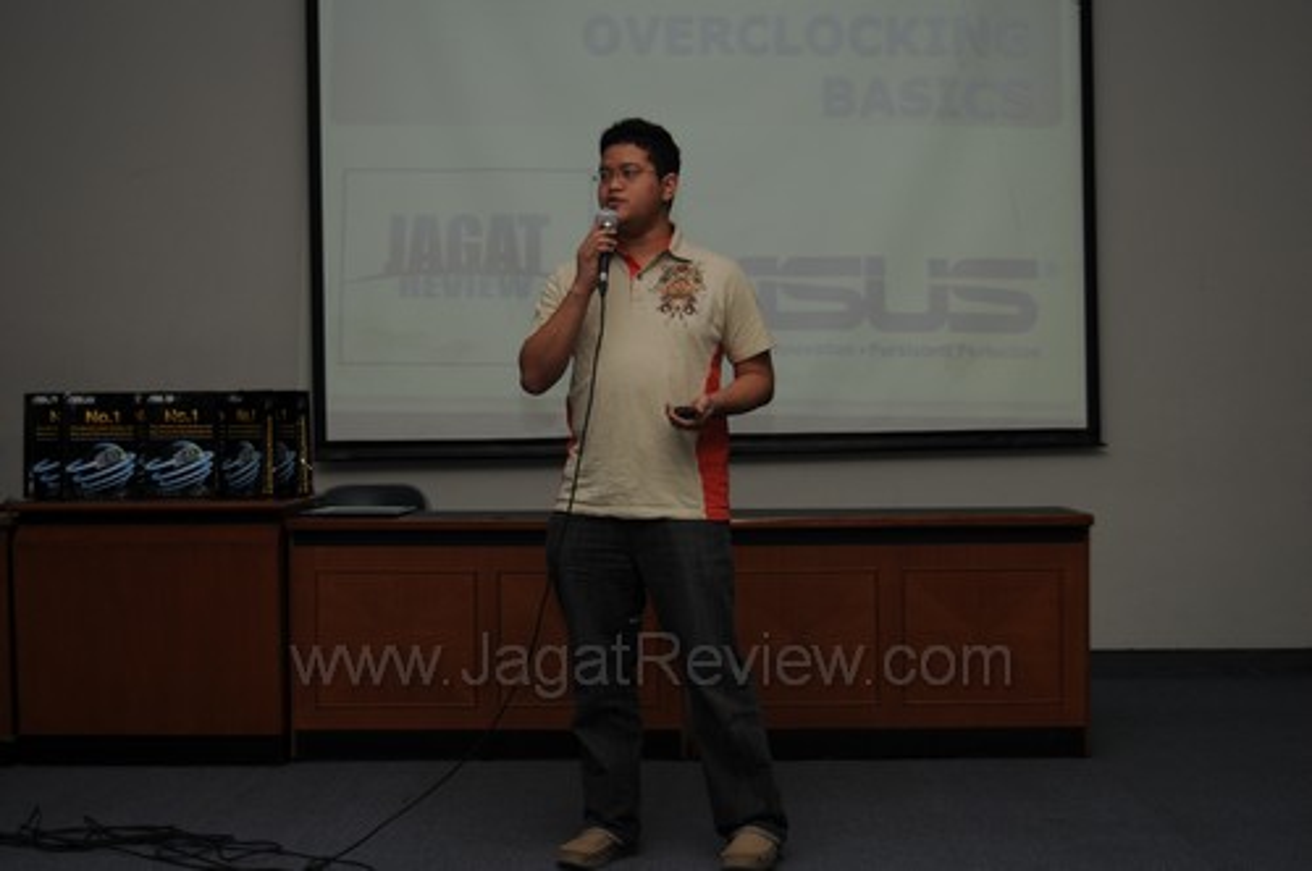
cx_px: 656
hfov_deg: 35.1
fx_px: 2075
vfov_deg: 23.7
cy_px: 436
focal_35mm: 57
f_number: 3.8
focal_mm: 38
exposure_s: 1/60
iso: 200
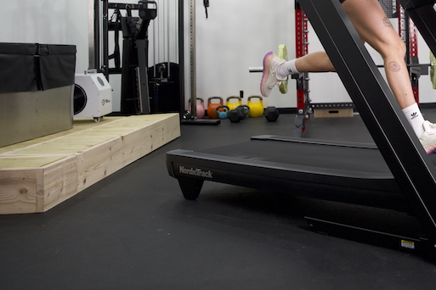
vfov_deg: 30.1
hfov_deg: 42.4
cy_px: 38
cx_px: 376
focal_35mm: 43
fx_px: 521
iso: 2000
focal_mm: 24
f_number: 2.8
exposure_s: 1/400
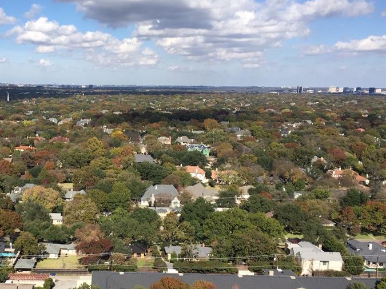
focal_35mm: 44
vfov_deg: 32.6
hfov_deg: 41.7
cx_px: 97
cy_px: 188
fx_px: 491
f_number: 2.2
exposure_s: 1/2198
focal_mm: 4.15
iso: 32
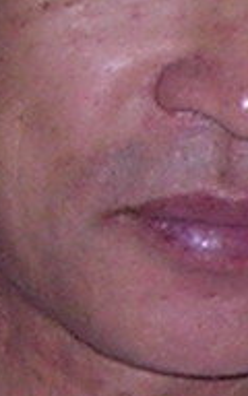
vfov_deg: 4.9
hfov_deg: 3.0
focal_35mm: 429
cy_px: 394
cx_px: 878
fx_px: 4639
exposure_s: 1/60.1
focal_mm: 5.8
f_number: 2.8
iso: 100
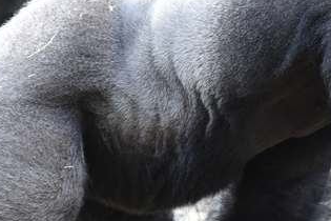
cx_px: 356
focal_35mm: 630
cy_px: 74
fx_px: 5792
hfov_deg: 3.3
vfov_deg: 2.2
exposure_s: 1/320
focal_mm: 155
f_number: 4.8
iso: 640
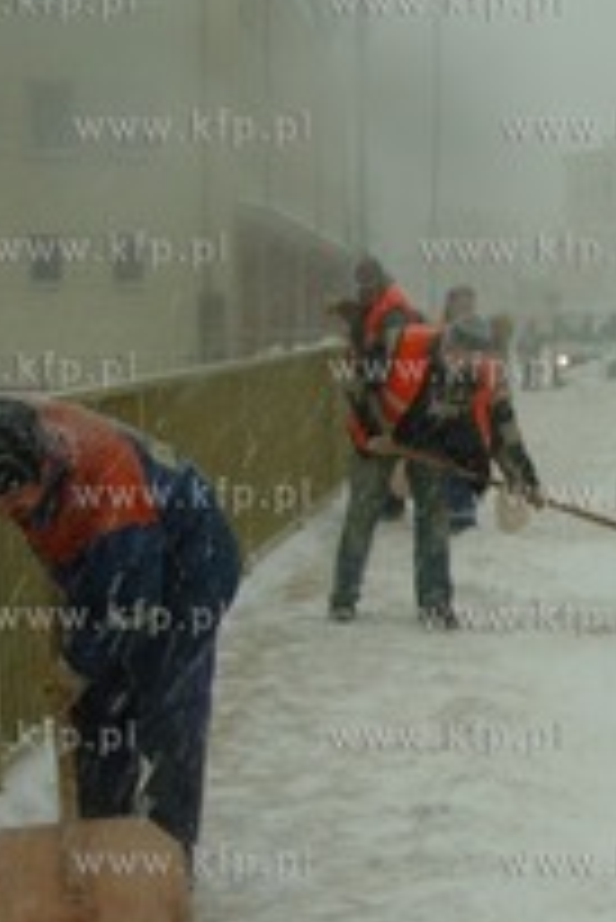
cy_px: 551
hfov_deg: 18.3
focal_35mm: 70
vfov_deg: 28.8
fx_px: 1794
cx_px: 778
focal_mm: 24
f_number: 7.1
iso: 400
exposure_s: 1/125
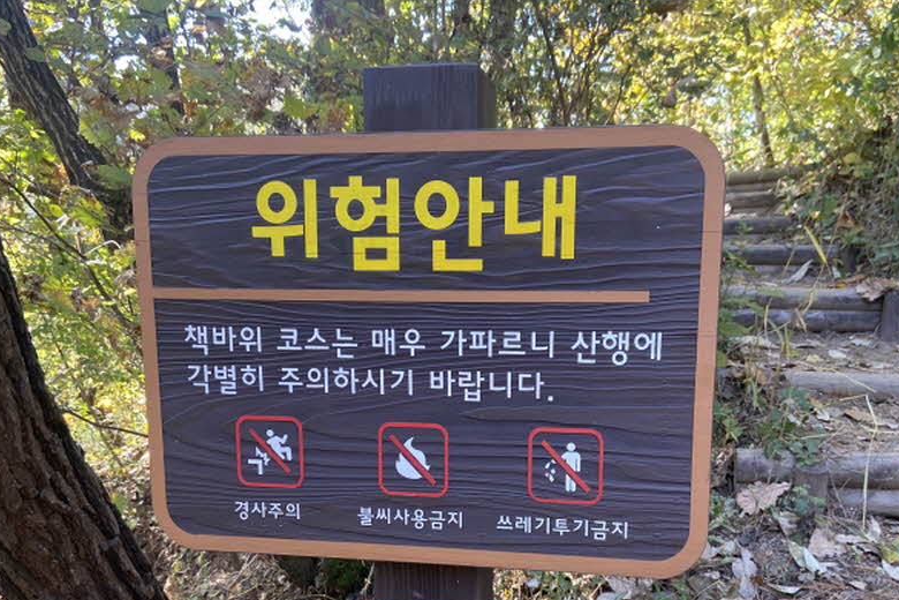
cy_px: 448
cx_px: 450
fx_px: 924
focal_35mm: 37
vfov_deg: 35.2
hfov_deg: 51.9
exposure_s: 1/121
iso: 100
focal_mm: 4.25
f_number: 1.8
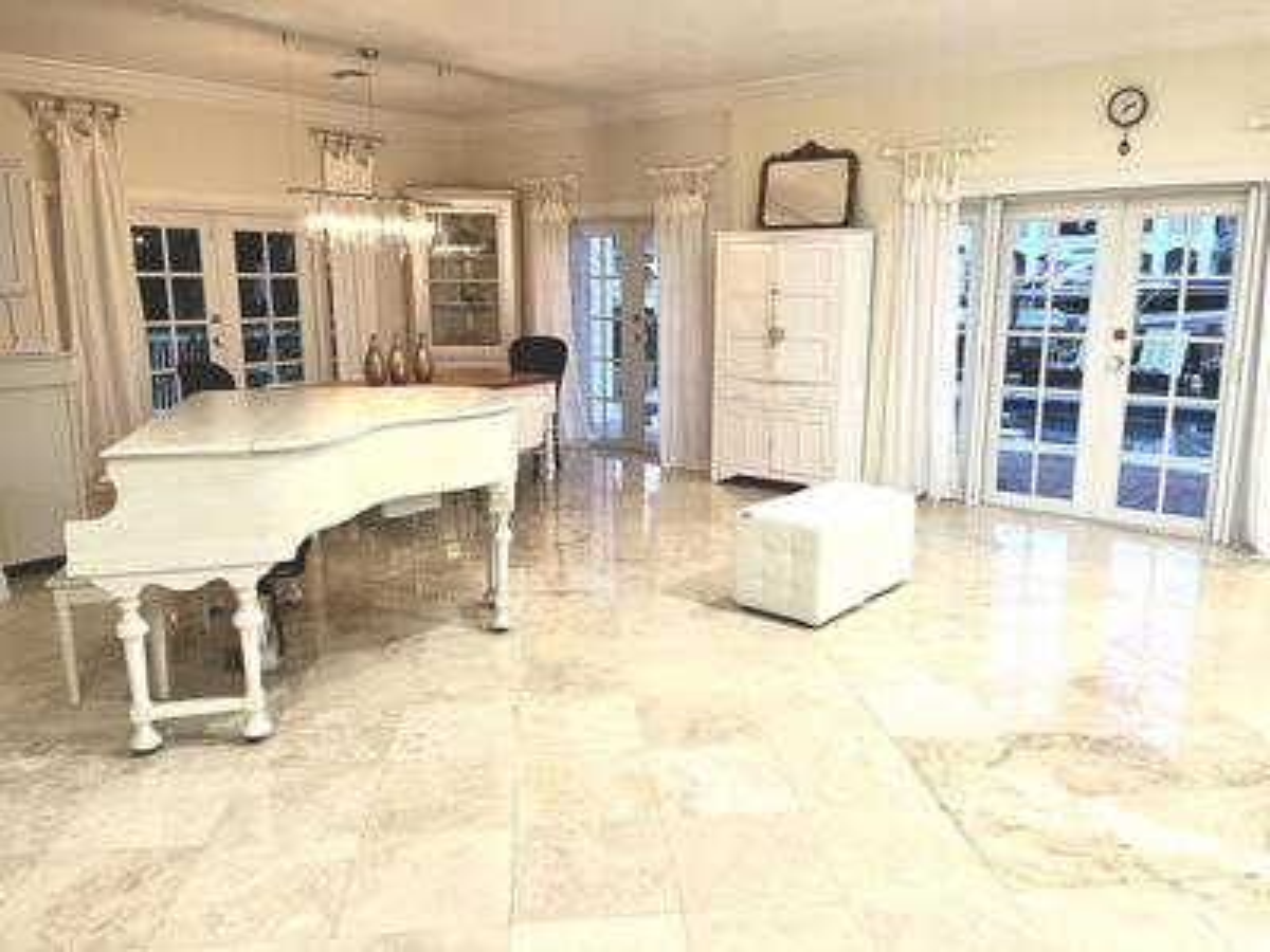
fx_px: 954
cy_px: 476
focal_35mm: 26
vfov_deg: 53.1
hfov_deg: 67.3
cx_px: 635
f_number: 1.6
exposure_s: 1/60
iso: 200
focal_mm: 5.1
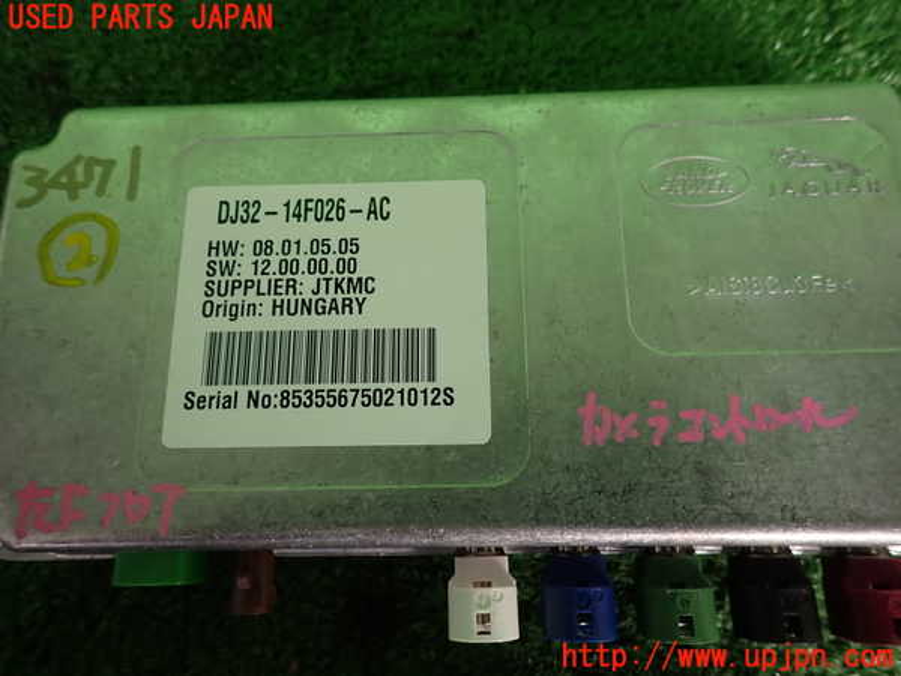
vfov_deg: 54.9
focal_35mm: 25
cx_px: 450
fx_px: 651
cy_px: 338
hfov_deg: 69.4
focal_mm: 4.5
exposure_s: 1/60
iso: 125
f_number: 2
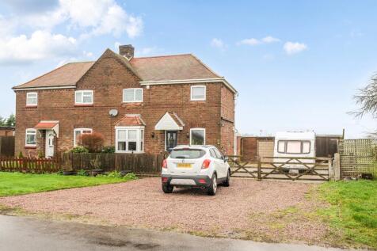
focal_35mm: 30
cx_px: 188
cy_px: 126
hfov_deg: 61.9
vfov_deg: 43.6
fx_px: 314
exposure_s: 1/30
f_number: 8
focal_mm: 20
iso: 400
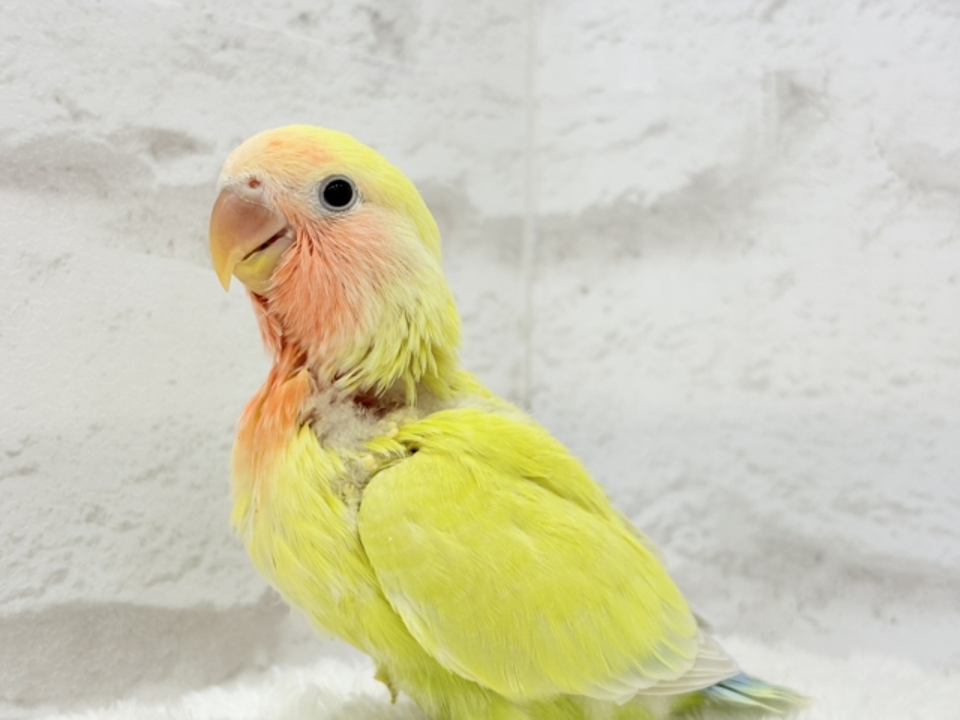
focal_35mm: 52
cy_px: 360
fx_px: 1442
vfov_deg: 28.0
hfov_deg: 36.8
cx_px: 480
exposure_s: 1/100
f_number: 1.6
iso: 64
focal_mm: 5.96
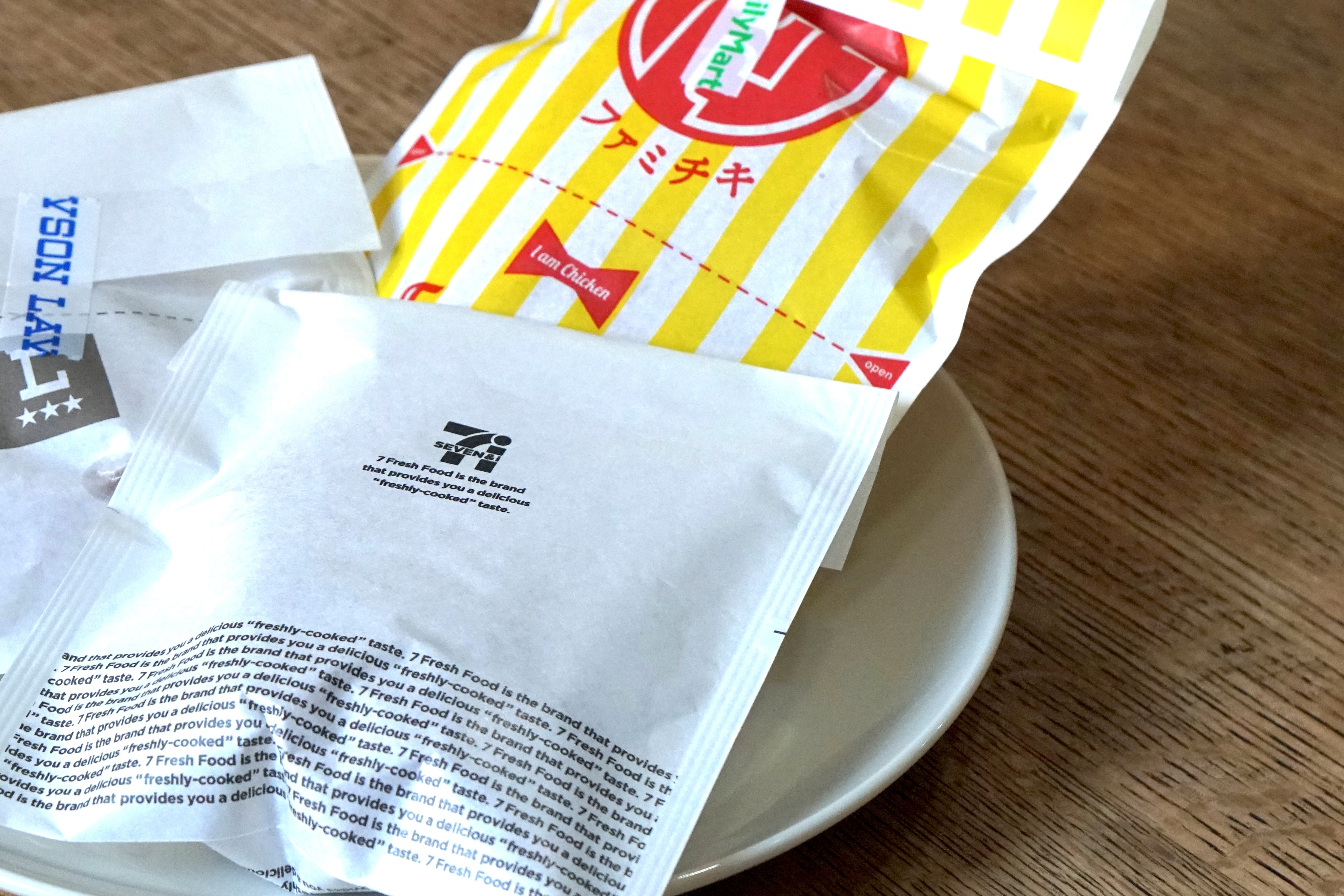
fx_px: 4657
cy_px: 369
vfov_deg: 11.0
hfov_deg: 16.3
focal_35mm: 125
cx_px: 357
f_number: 7.1
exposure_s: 1/250
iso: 1600
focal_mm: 55
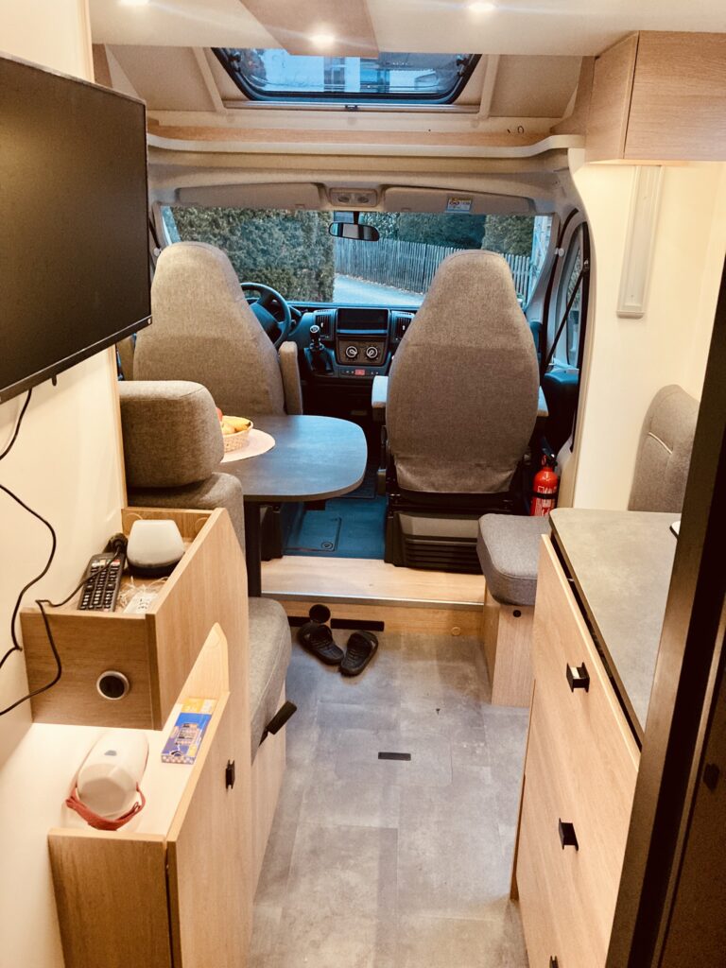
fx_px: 783
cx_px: 363
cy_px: 484
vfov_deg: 63.4
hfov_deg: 49.7
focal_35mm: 28
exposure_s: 1/40
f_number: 1.8
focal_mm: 3.99
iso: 400
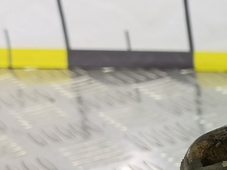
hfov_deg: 18.8
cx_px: 375
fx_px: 570
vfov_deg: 16.1
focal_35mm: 87
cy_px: 217
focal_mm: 4.11
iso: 163
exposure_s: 1/50
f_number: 1.6
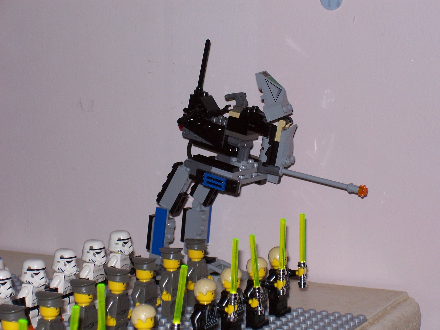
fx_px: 1297
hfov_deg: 19.3
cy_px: 165
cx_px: 220
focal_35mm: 102
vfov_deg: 14.5
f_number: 4.6
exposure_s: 1/90
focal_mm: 16.8
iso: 80
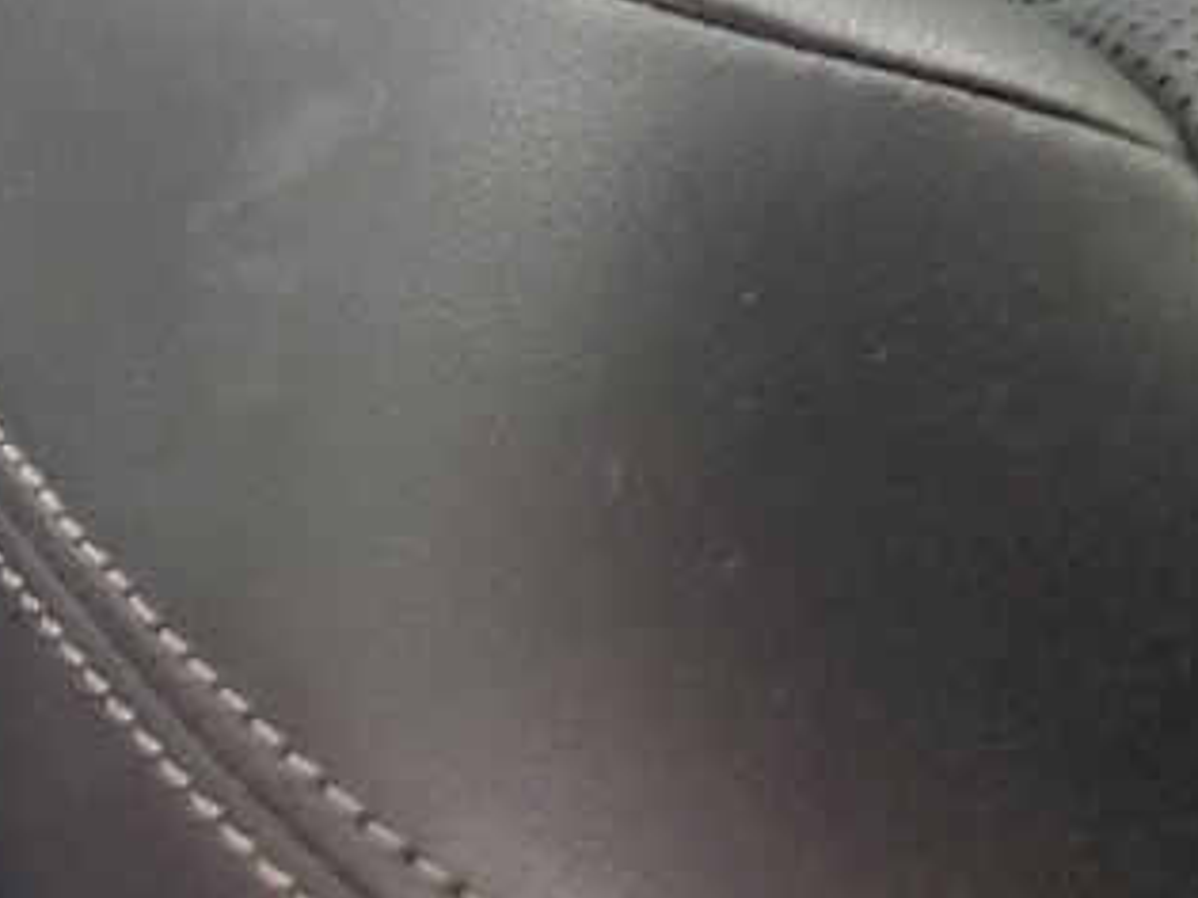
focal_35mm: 132
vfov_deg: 9.9
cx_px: -879
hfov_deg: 13.6
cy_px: -1259
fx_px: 4567
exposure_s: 1/60.2
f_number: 1.5
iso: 82
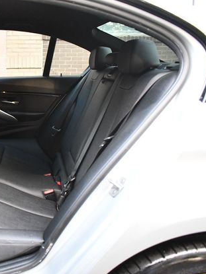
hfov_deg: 33.6
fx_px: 318
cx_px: 13
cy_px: 135
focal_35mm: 40
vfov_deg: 46.8
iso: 3200
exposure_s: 1/125
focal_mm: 18
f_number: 3.5
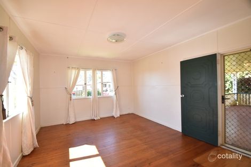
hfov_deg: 100.4
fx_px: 105
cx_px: 126
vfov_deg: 77.3
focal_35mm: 15
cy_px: 84
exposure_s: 1/160
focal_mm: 10
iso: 800
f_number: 6.3
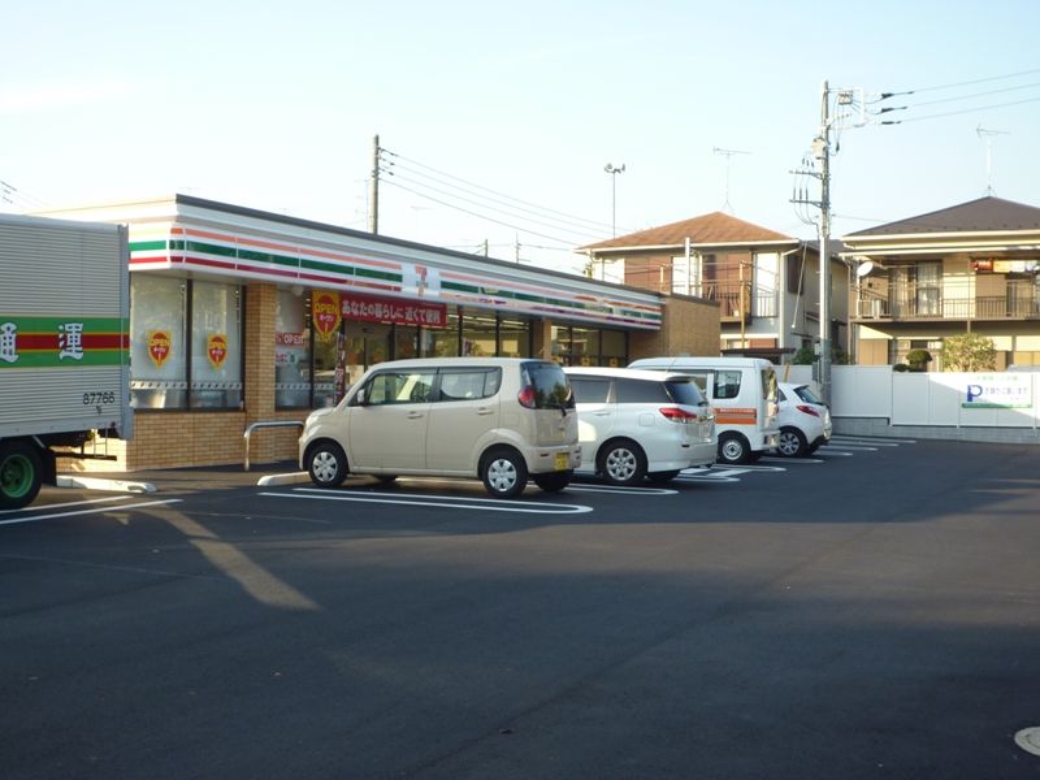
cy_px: 390
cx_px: 520
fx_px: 1322
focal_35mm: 44
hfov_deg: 42.9
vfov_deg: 32.9
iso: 80
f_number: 4.3
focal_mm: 7.8
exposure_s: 1/125
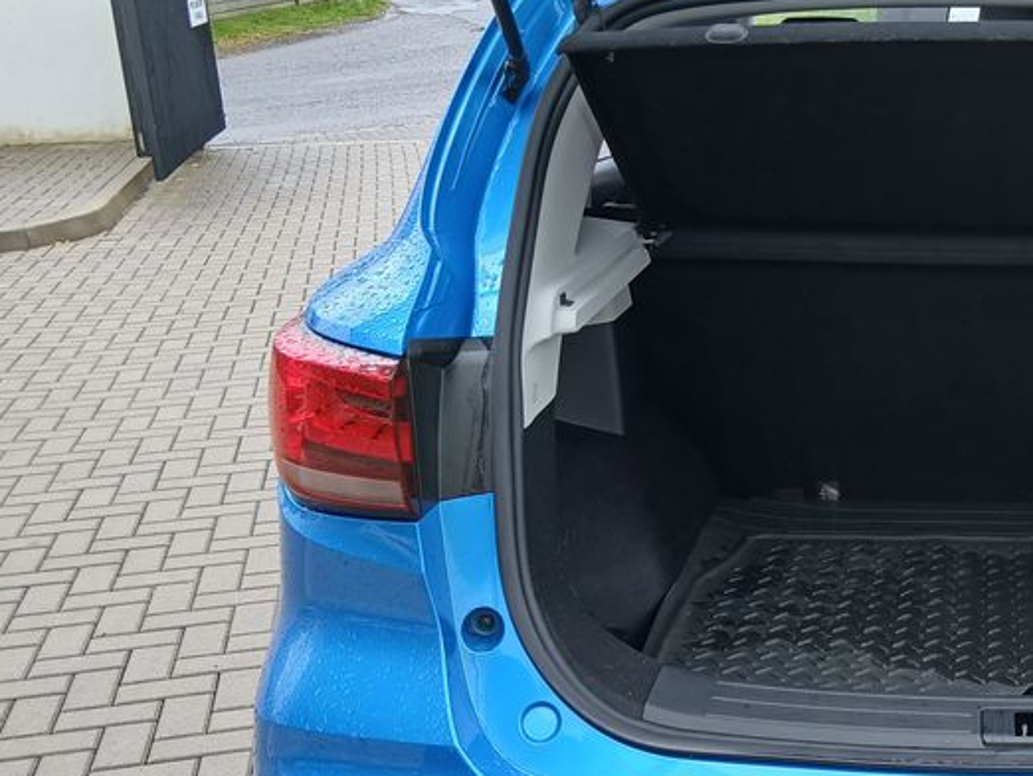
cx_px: 978
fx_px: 1523
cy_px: 489
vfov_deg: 28.5
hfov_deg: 34.8
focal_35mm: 51
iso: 25
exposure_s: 1/50
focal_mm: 3.98
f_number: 1.8
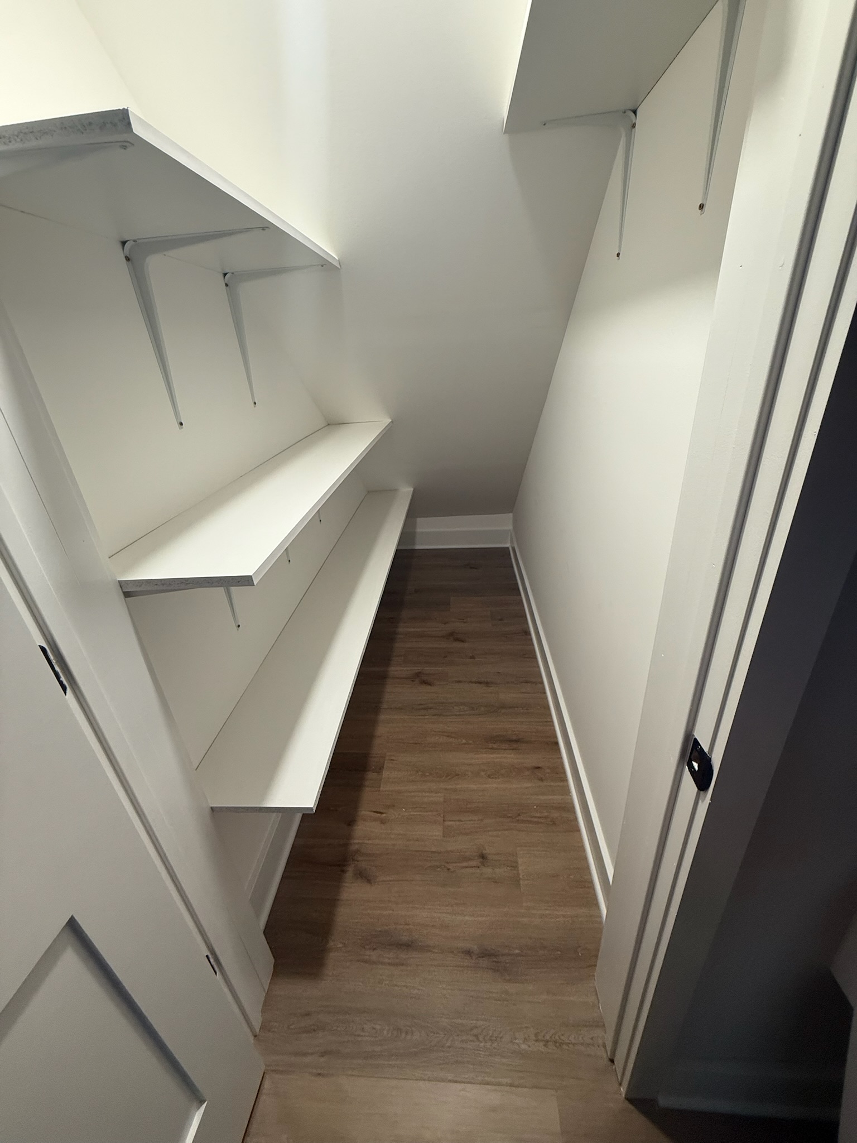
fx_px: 462
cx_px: 428
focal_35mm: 14
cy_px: 572
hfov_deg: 85.7
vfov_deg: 102.1
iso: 250
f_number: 2.2
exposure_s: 1/104
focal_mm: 2.22
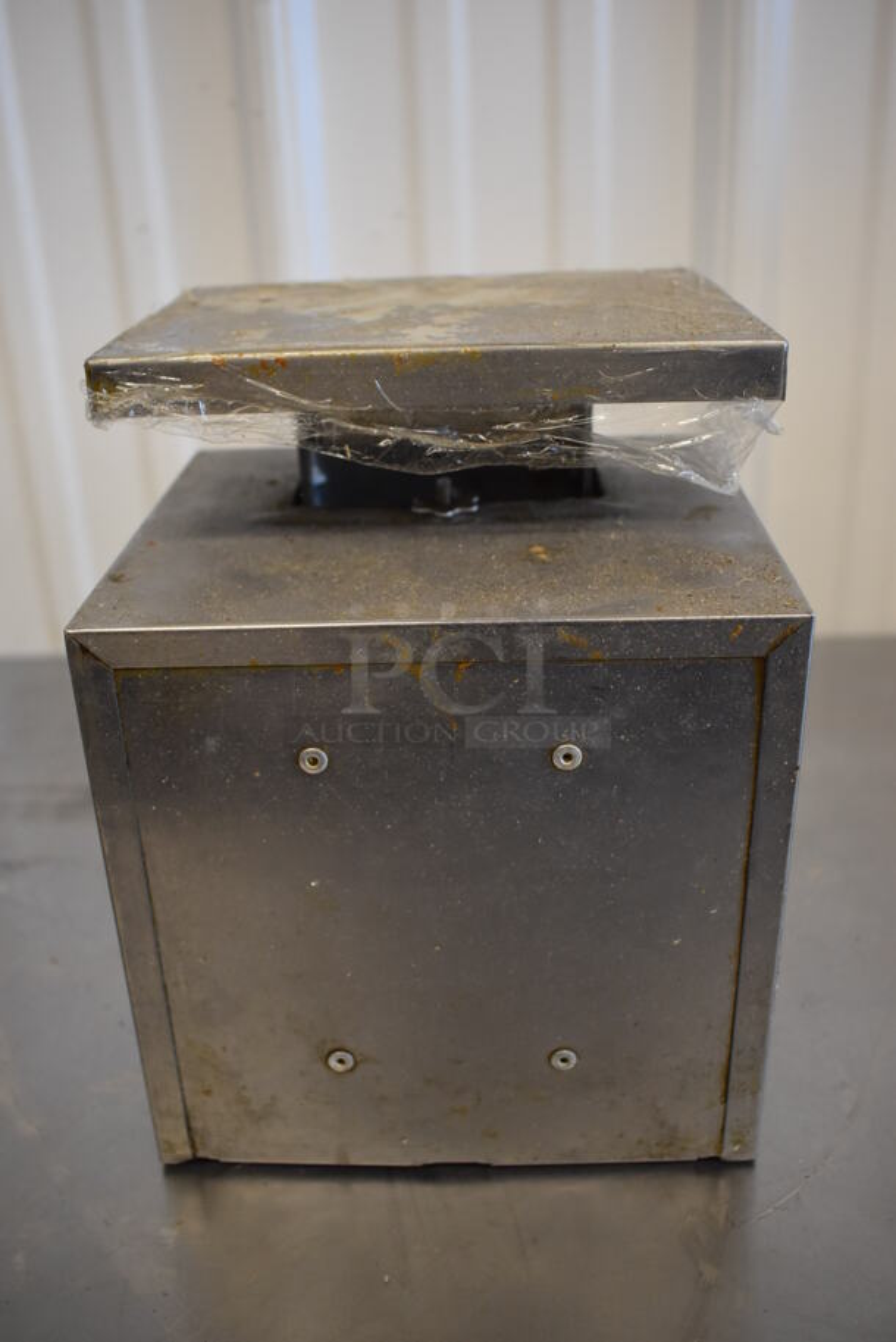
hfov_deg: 40.0
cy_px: 671
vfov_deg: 57.2
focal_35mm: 33
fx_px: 1230
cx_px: 448
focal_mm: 22
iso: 1100
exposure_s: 1/125
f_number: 3.8
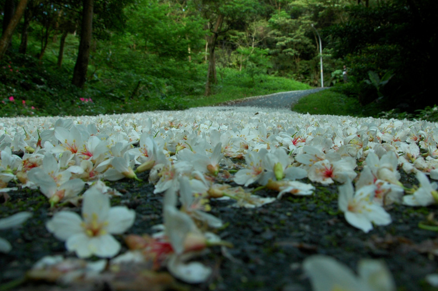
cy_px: 131
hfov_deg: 54.4
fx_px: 425
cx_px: 238
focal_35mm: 35
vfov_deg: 37.7
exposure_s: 1/8
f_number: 8
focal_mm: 18
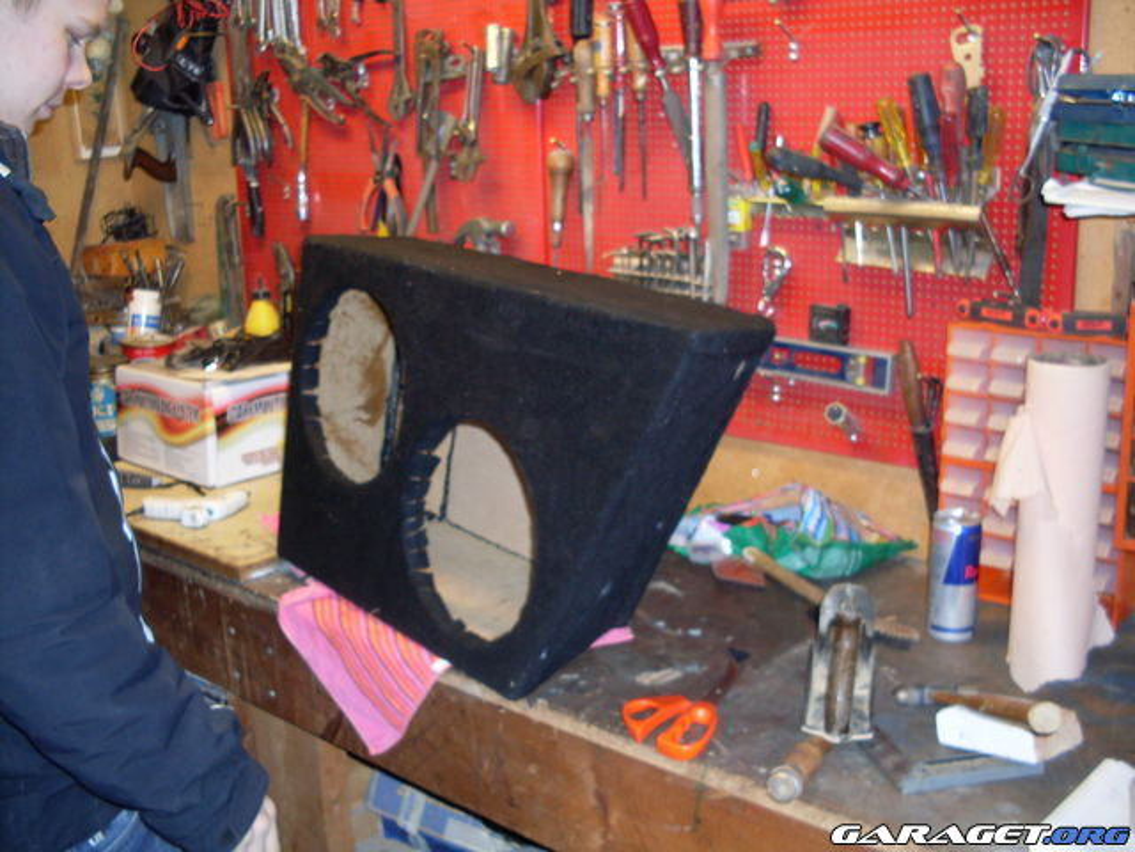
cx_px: 568
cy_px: 426
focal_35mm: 38
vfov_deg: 37.7
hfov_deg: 49.0
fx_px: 1246
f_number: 2.8
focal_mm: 6.3
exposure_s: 1/45
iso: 100
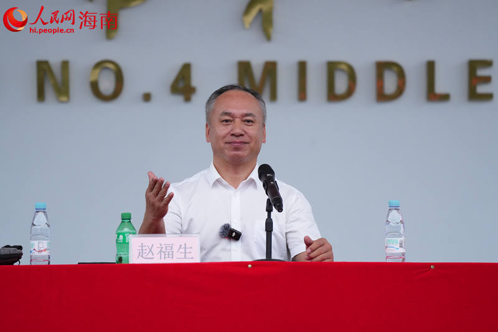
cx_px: 249
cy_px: 166
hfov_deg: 8.3
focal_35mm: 247
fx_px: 3416
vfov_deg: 5.6
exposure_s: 1/160
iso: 6400
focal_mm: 247
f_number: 5.6
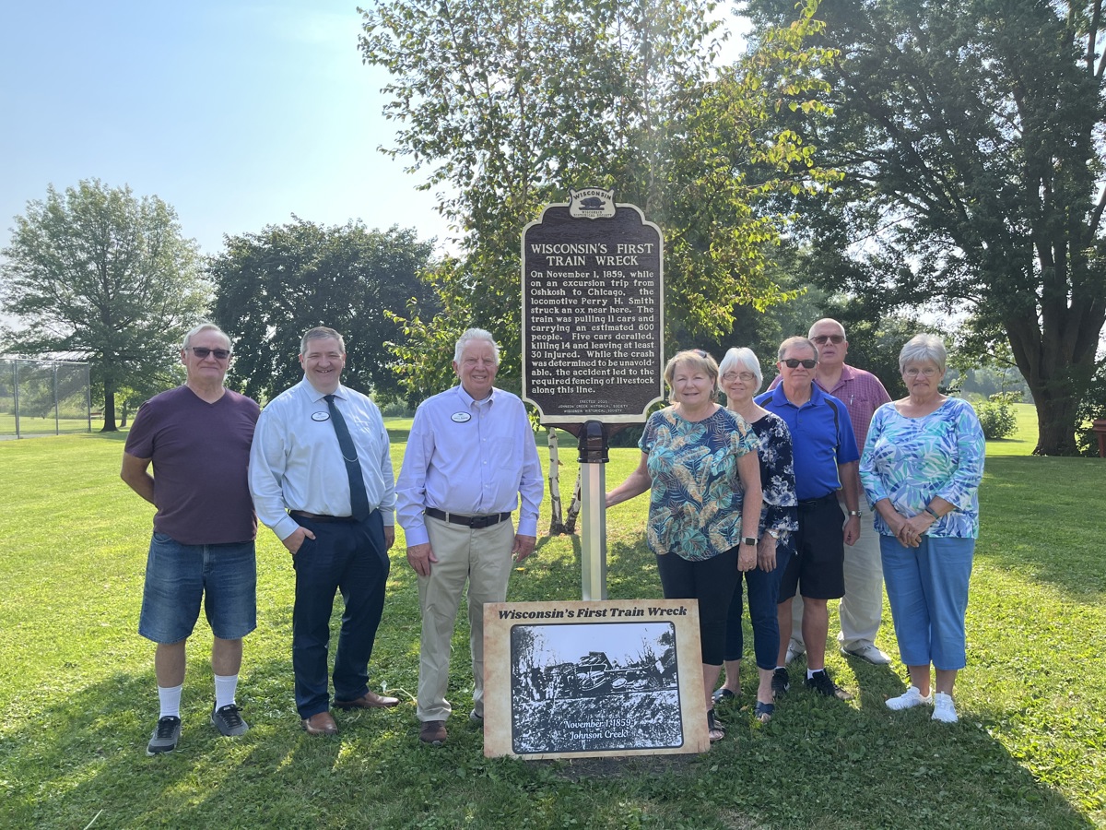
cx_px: 553
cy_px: 415
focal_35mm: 26
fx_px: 831
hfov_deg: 67.3
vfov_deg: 53.1
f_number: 1.6
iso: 50
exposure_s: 1/1212
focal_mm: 5.1
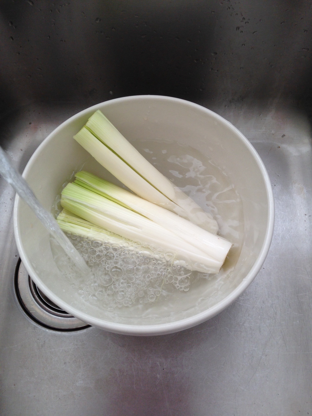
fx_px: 397
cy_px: 208
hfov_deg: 42.9
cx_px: 156
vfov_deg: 55.4
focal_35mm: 33
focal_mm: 4.12
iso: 50
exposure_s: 1/120
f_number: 2.4
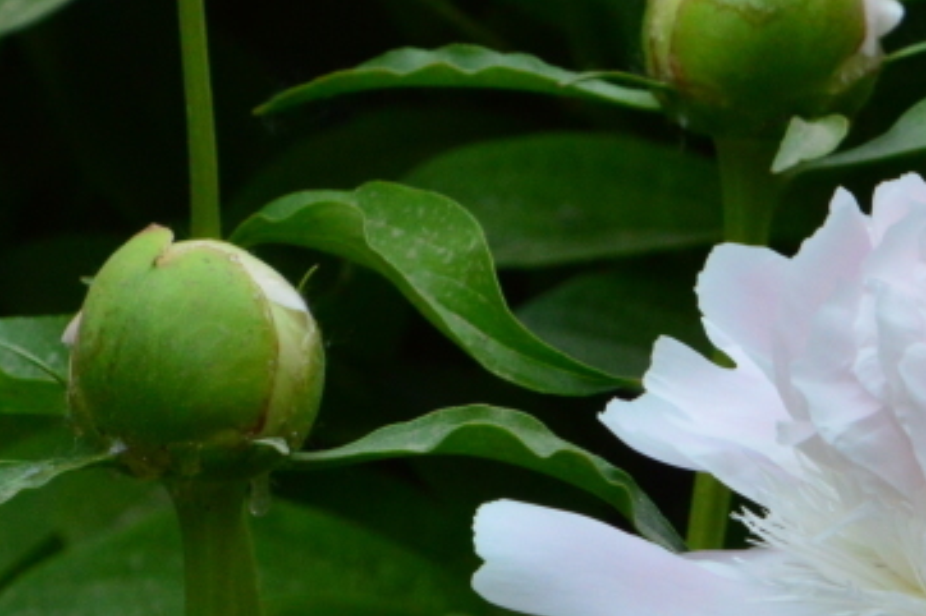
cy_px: 507
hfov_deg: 1.6
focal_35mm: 1274
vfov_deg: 1.1
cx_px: 990
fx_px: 32754
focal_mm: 300
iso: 1250
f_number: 20
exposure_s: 1/250
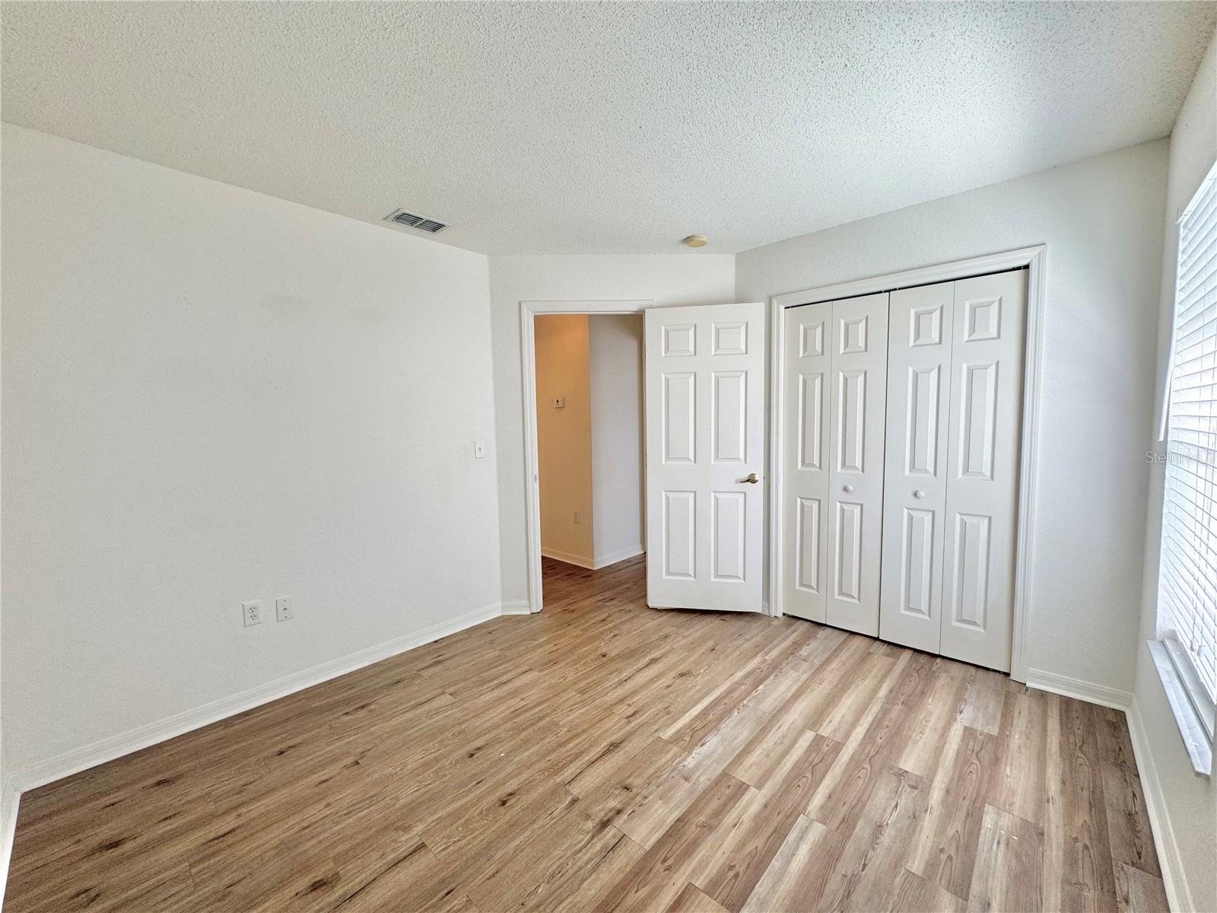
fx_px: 492
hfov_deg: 102.1
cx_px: 608
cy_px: 456
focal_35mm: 14
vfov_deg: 85.7
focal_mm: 2.22
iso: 80
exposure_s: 1/120
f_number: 2.2
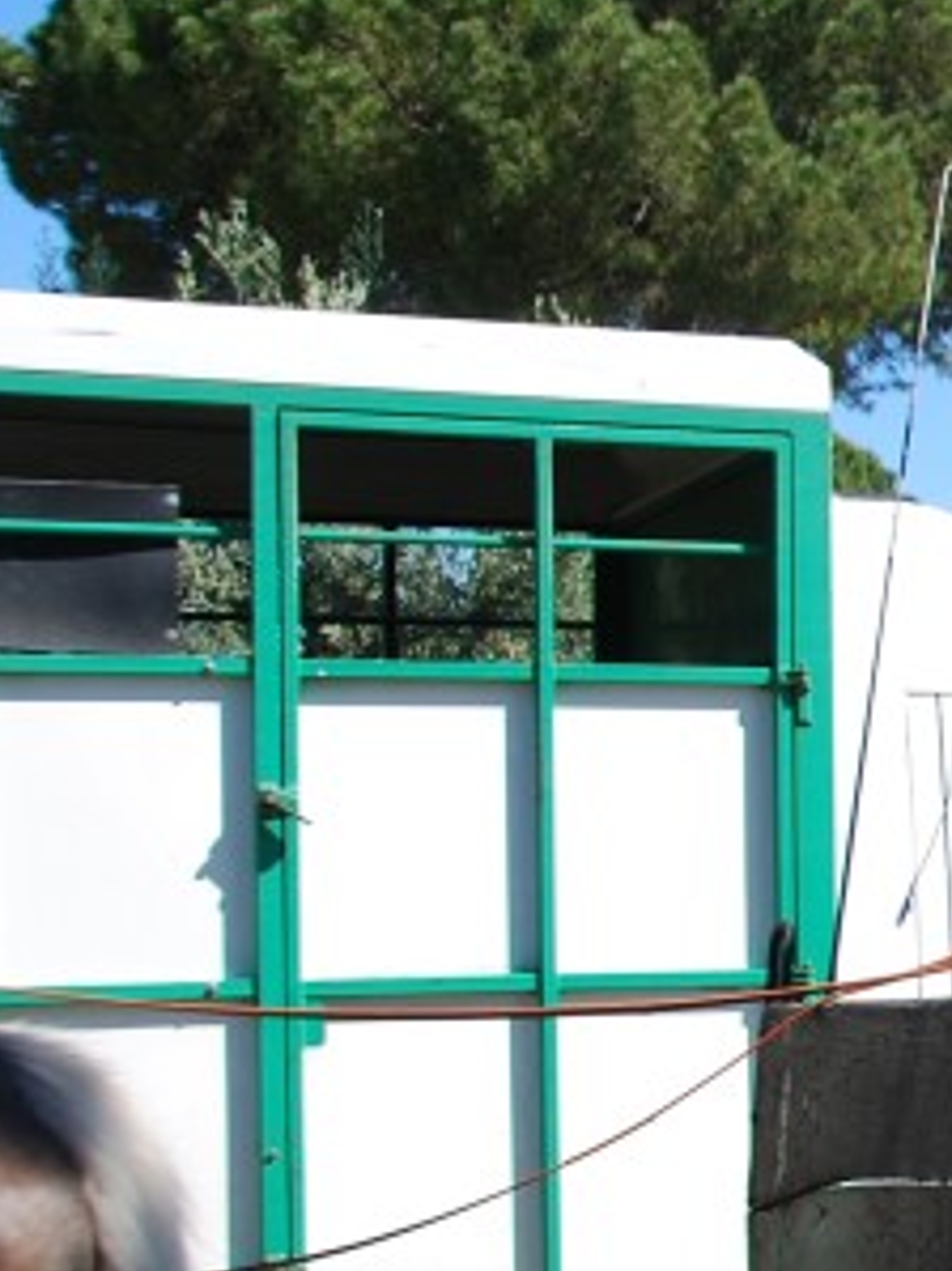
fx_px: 3486
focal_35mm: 95
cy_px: 880
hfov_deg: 13.6
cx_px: 1830
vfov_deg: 20.6
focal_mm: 22
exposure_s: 1/250
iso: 100
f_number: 8
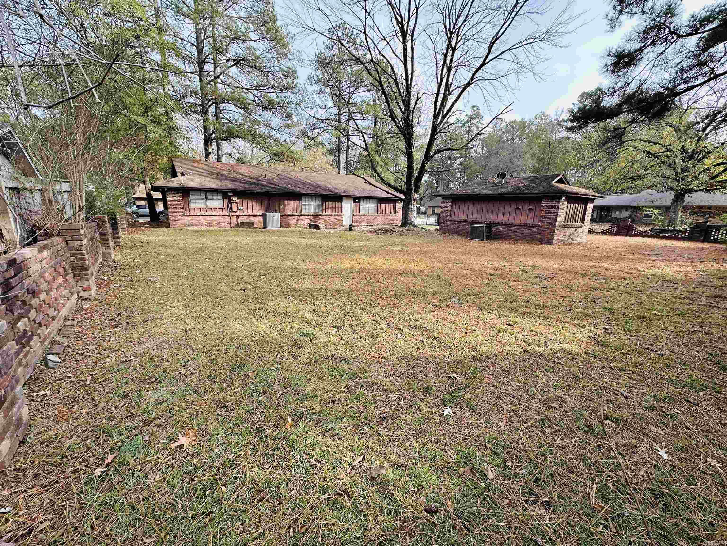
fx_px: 294
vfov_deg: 85.7
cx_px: 364
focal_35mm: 14
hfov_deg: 102.1
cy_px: 273
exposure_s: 1/292
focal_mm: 2.22
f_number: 2.2
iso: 40
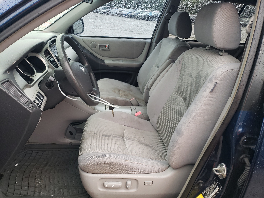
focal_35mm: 26
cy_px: 99
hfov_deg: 67.3
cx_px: 132
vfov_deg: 53.1
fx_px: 198
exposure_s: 1/60.2
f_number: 1.5
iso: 74
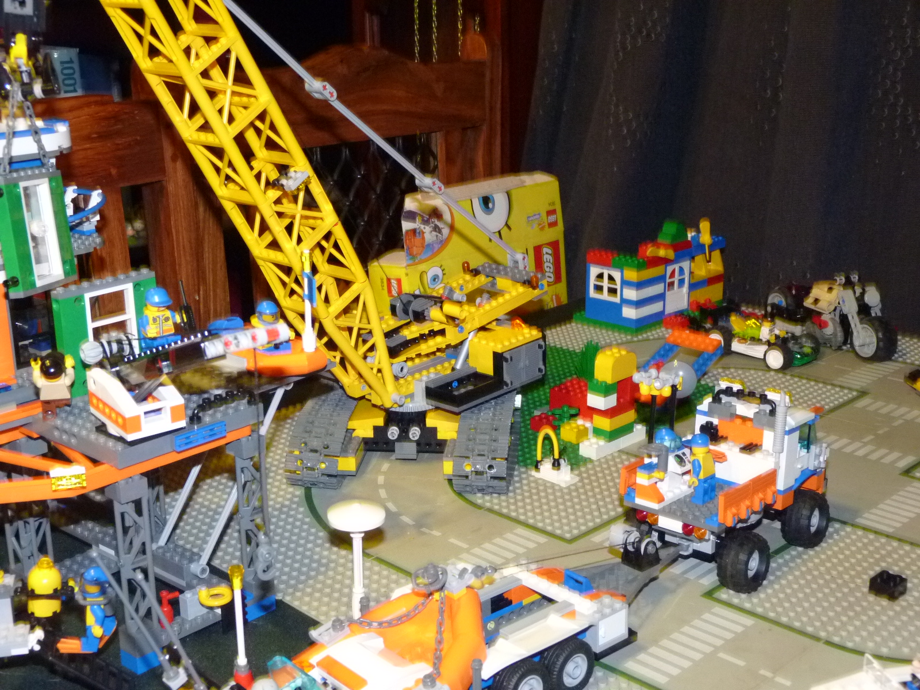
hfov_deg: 39.7
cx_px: 460
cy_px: 345
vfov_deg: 30.3
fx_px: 1276
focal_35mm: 48
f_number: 3.2
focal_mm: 8.5
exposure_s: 1/4
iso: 400
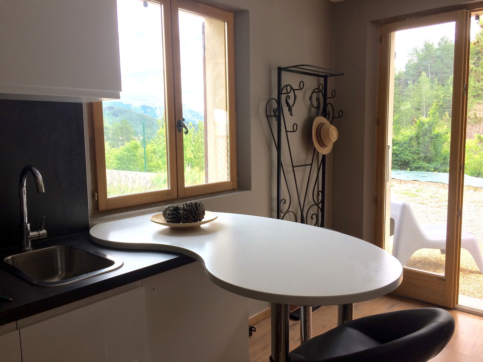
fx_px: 405
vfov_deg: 48.2
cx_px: 242
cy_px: 181
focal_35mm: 29
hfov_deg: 61.7
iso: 32
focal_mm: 4.15
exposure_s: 1/115
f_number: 2.2
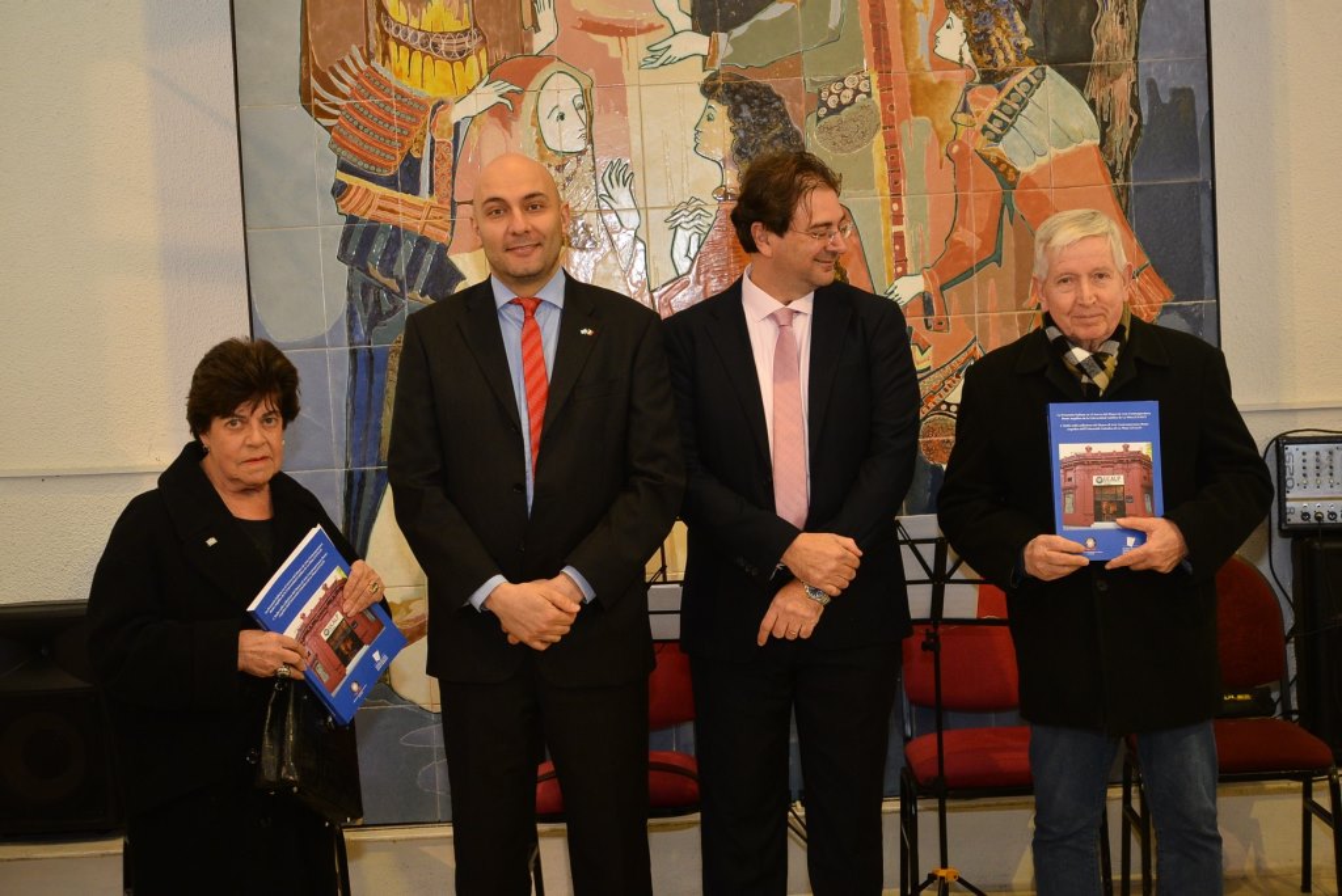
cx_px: 671
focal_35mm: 52
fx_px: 1939
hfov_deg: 38.2
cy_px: 448
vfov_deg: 26.0
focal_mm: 52
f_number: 6.3
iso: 1600
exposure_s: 1/60
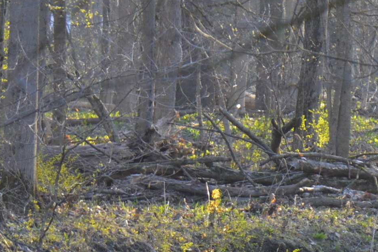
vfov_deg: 2.7
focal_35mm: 503
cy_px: 219
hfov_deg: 4.0
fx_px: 5280
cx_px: 889
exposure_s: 1/125
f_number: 5.6
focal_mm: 70
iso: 400
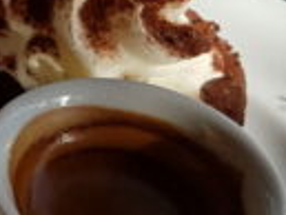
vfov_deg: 9.5
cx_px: -231
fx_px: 1282
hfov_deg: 11.8
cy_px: -16
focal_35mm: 155
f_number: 1.7
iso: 40
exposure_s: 1/730
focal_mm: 4.2
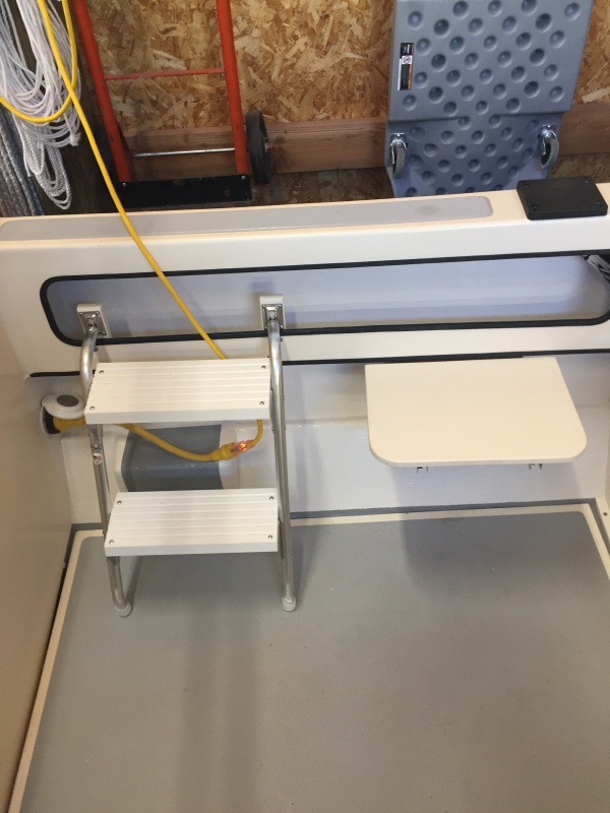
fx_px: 681
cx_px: 305
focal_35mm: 29
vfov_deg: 61.7
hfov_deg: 48.2
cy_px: 406
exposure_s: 1/30
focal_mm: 4.15
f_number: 2.2
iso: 80
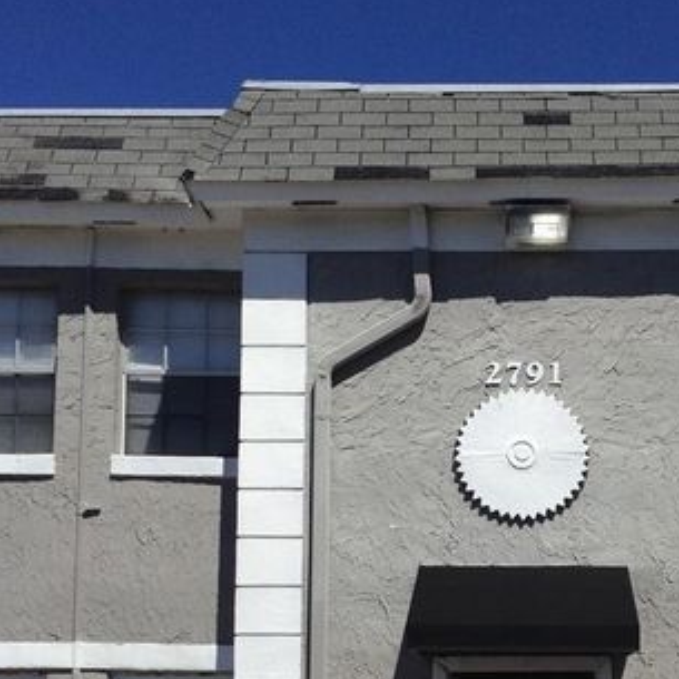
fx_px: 1420
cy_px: 626
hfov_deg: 26.6
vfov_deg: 25.9
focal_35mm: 64
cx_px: 501
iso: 25
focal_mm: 3.3
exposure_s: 1/2519
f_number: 2.4
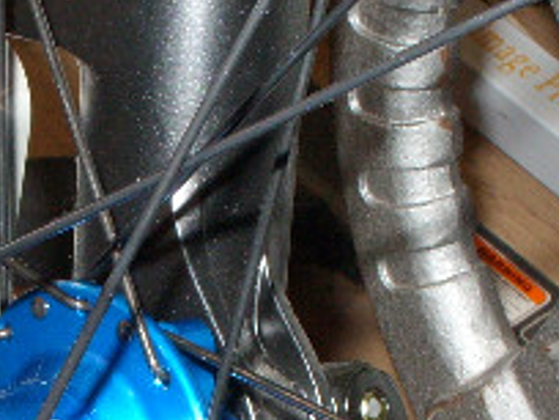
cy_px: 504
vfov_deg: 10.5
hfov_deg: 14.1
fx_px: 2245
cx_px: 59
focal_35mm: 139
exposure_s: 1/30
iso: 300
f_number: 7.4
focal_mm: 7.8
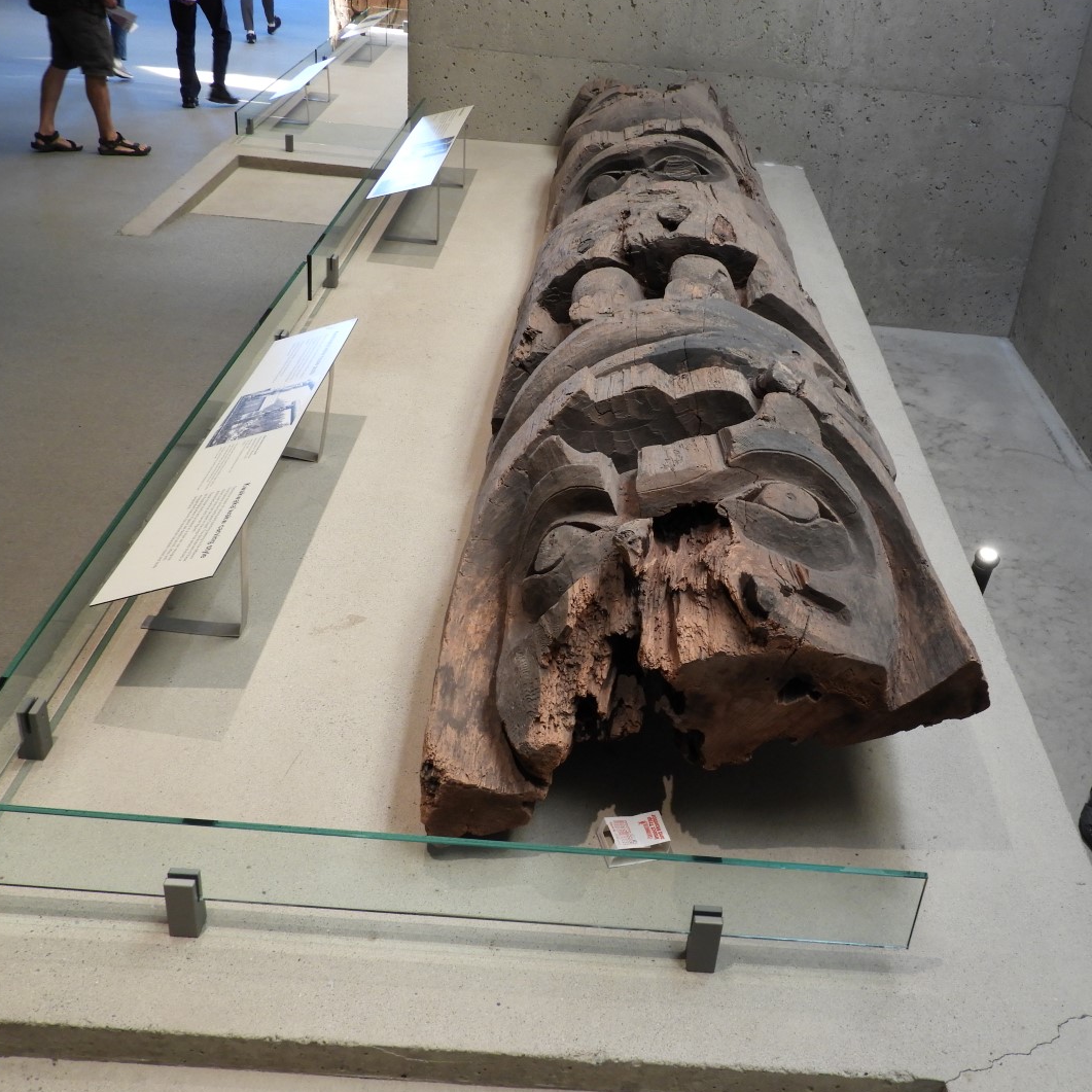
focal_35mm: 36
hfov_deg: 45.8
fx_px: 1285
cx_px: 647
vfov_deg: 46.0
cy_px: 541
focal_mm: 5.4
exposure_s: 1/30
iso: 200
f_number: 3.5
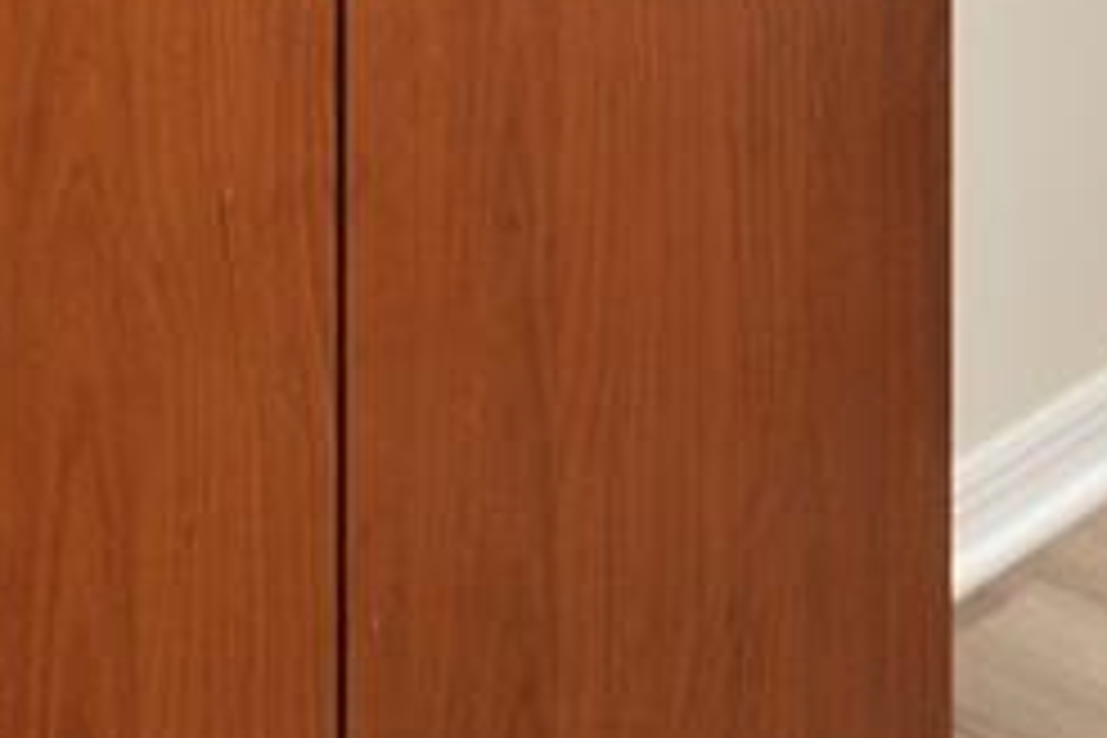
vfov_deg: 10.2
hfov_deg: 18.7
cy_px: -1264
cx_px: 882
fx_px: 3338
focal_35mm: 109
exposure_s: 1.6
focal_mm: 16.7
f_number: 7.1
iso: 320
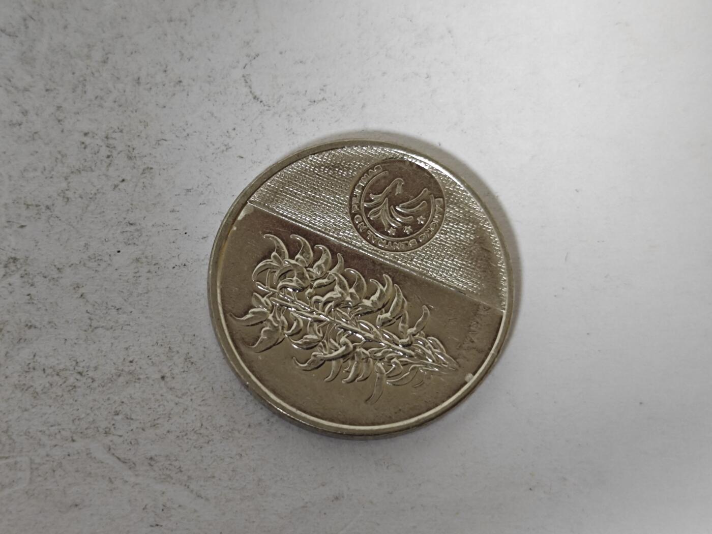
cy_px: 267
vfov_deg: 19.6
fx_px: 1543
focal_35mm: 75
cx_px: 356
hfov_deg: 26.0
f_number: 1.9
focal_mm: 8.7
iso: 640
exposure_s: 1/40
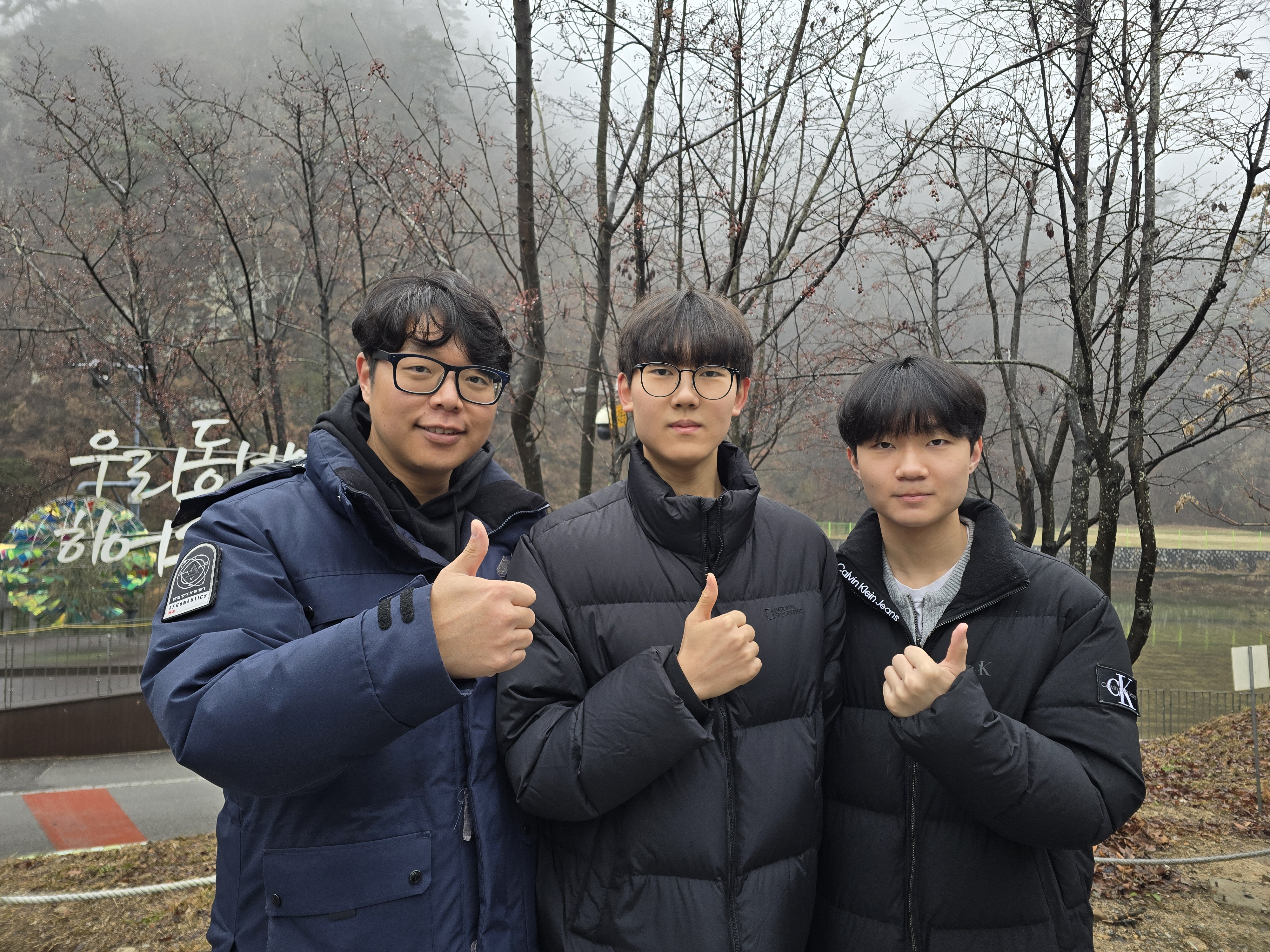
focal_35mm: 23
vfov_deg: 58.9
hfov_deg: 73.9
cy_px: 476
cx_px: 635
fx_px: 844
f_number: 1.7
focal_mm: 6.3
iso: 64
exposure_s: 1/180
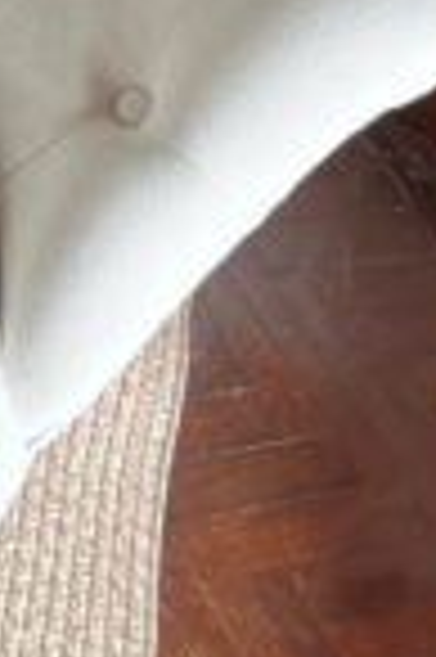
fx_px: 2695
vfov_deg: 13.0
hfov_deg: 8.2
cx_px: -742
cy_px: -400
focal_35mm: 148
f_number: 1.6
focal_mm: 5.1
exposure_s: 1/108
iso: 125
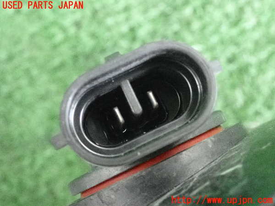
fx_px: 612
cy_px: 103
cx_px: 138
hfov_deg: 25.3
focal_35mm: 77
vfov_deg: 19.1
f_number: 4.1
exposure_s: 1/125
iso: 10000
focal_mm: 13.65
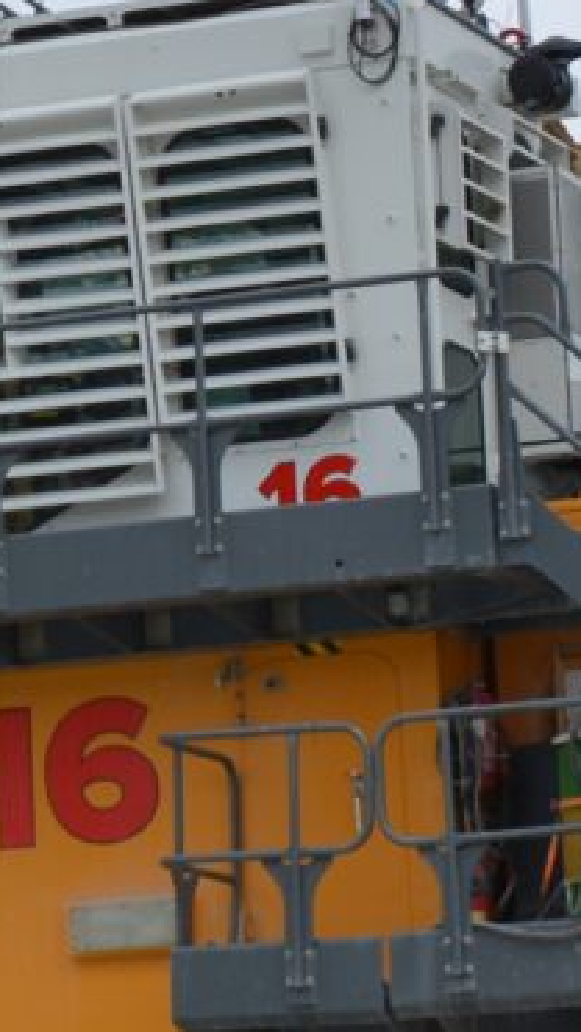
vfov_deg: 11.0
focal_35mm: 195
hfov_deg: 6.1
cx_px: -453
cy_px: 554
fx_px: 5335
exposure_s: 1/250
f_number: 8
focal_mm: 24
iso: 100
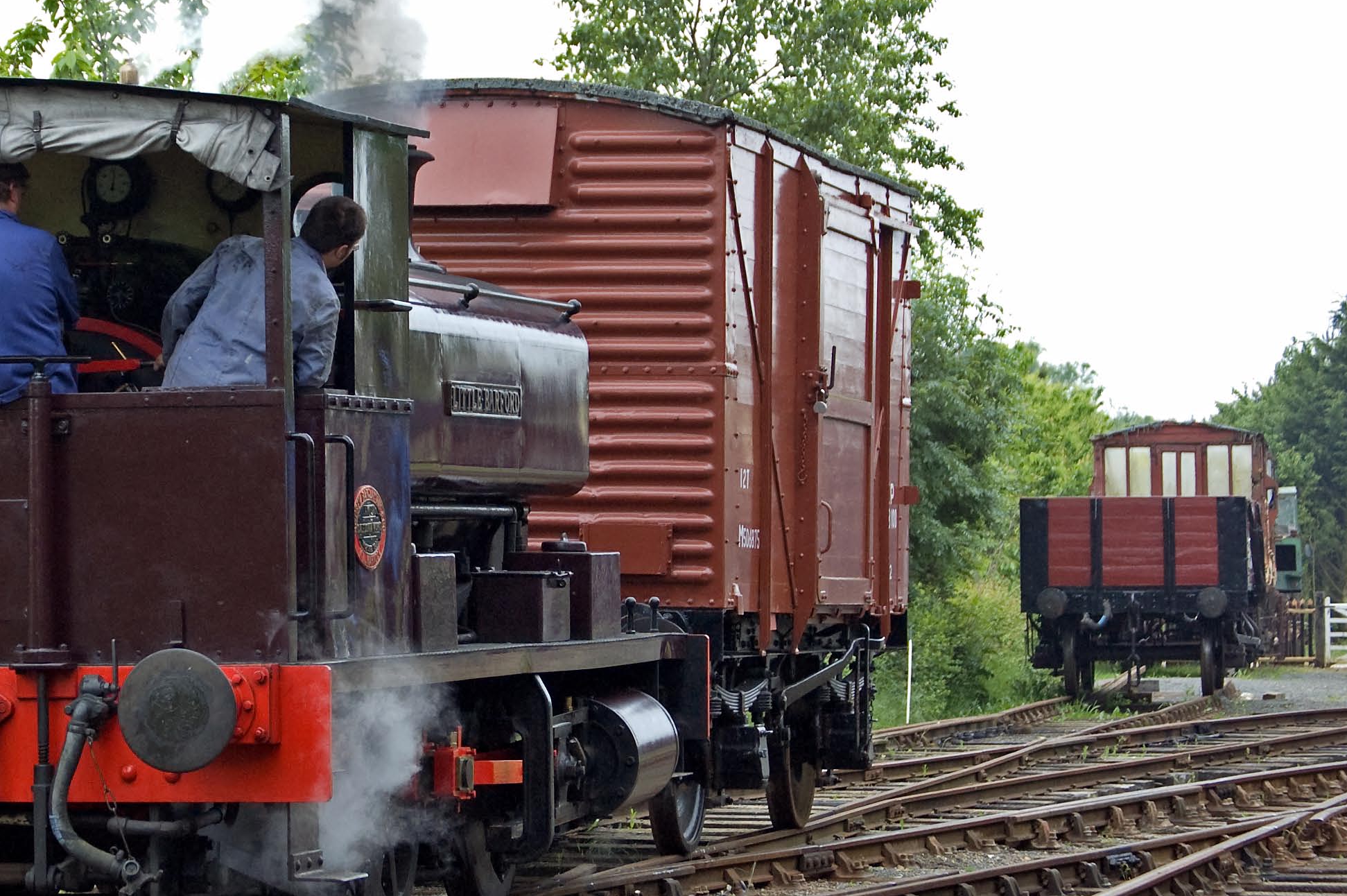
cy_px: 381
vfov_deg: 9.5
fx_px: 5383
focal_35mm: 144
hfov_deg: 14.2
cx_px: 410
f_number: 4.2
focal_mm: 62
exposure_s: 1/320
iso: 800
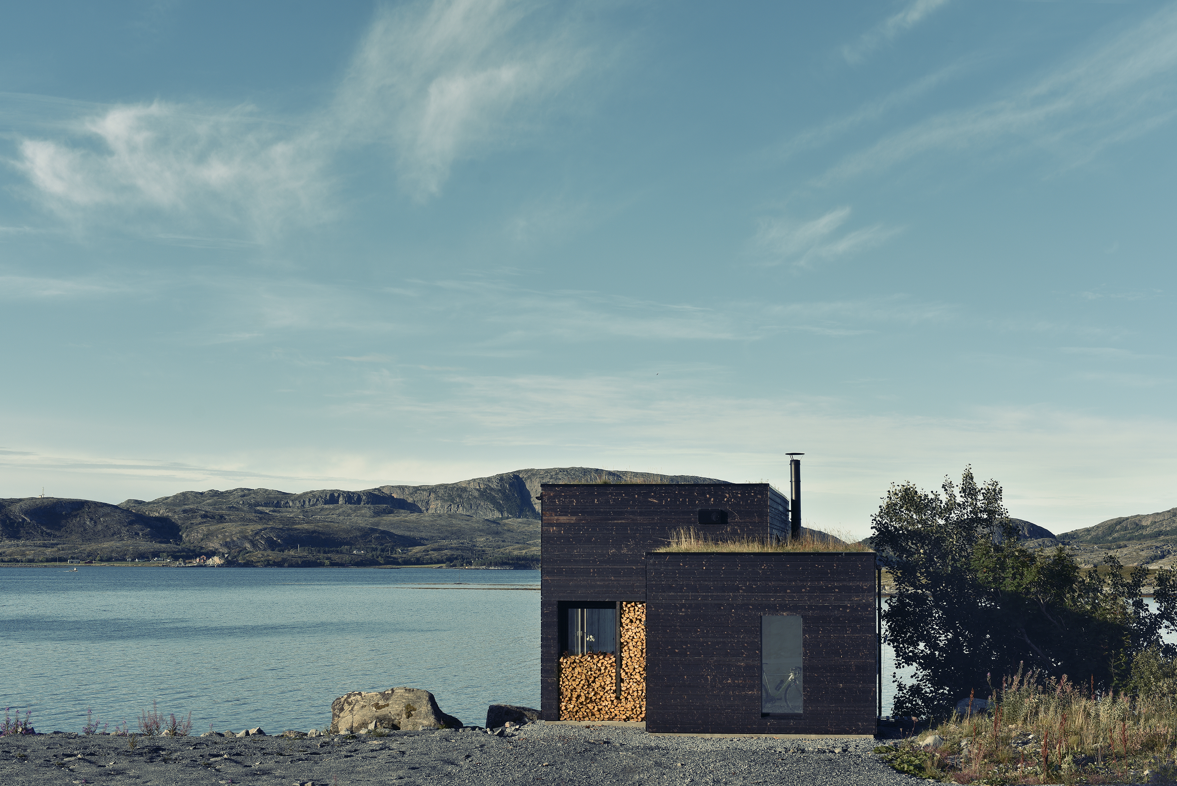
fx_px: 1635
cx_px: 588
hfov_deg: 39.6
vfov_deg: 27.0
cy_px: 393
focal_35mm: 50
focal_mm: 50
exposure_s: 1/125
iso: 31
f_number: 7.1
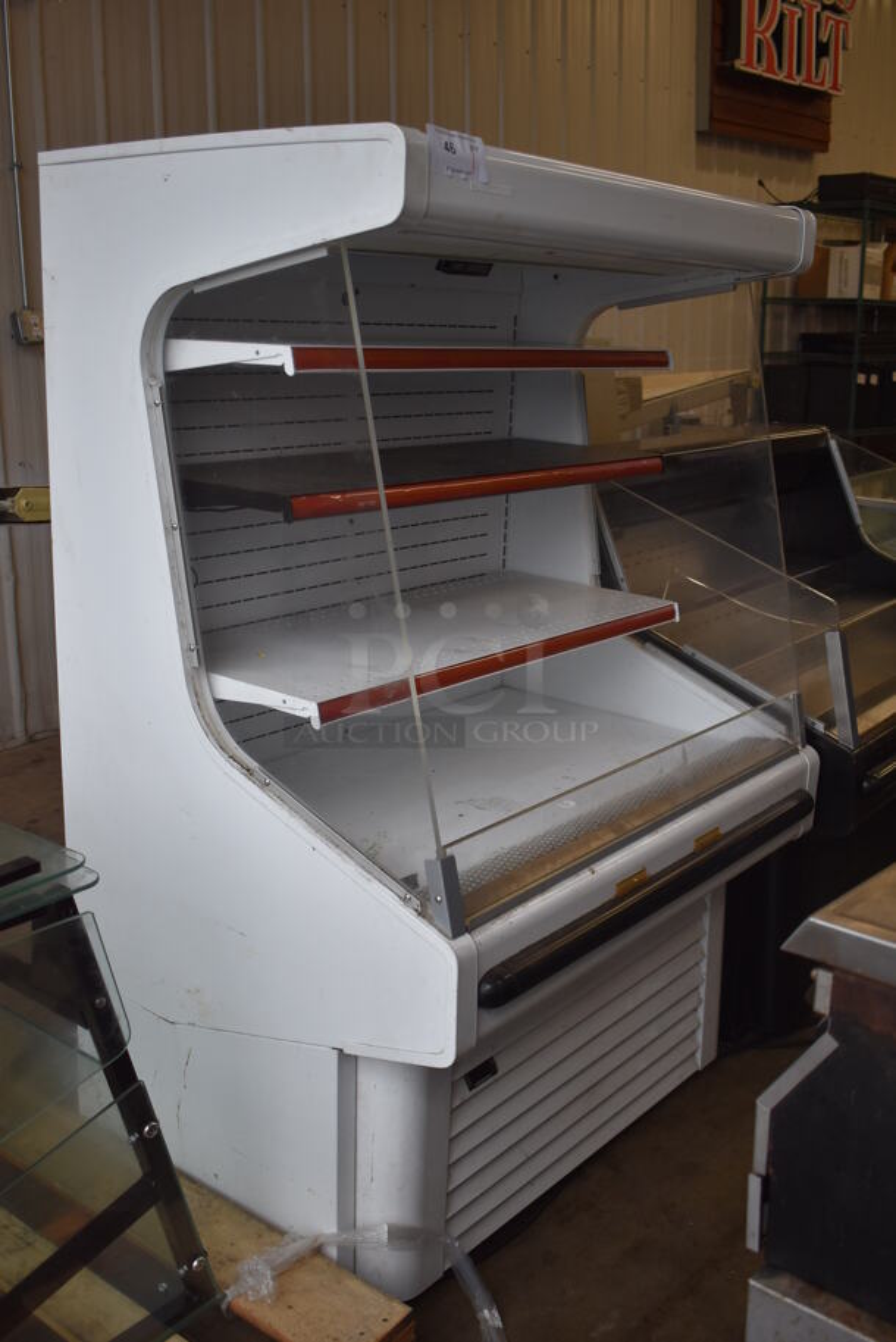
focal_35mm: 36
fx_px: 1342
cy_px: 671
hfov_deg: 36.9
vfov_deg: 53.1
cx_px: 448
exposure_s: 1/250
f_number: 3.8
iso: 500
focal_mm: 24
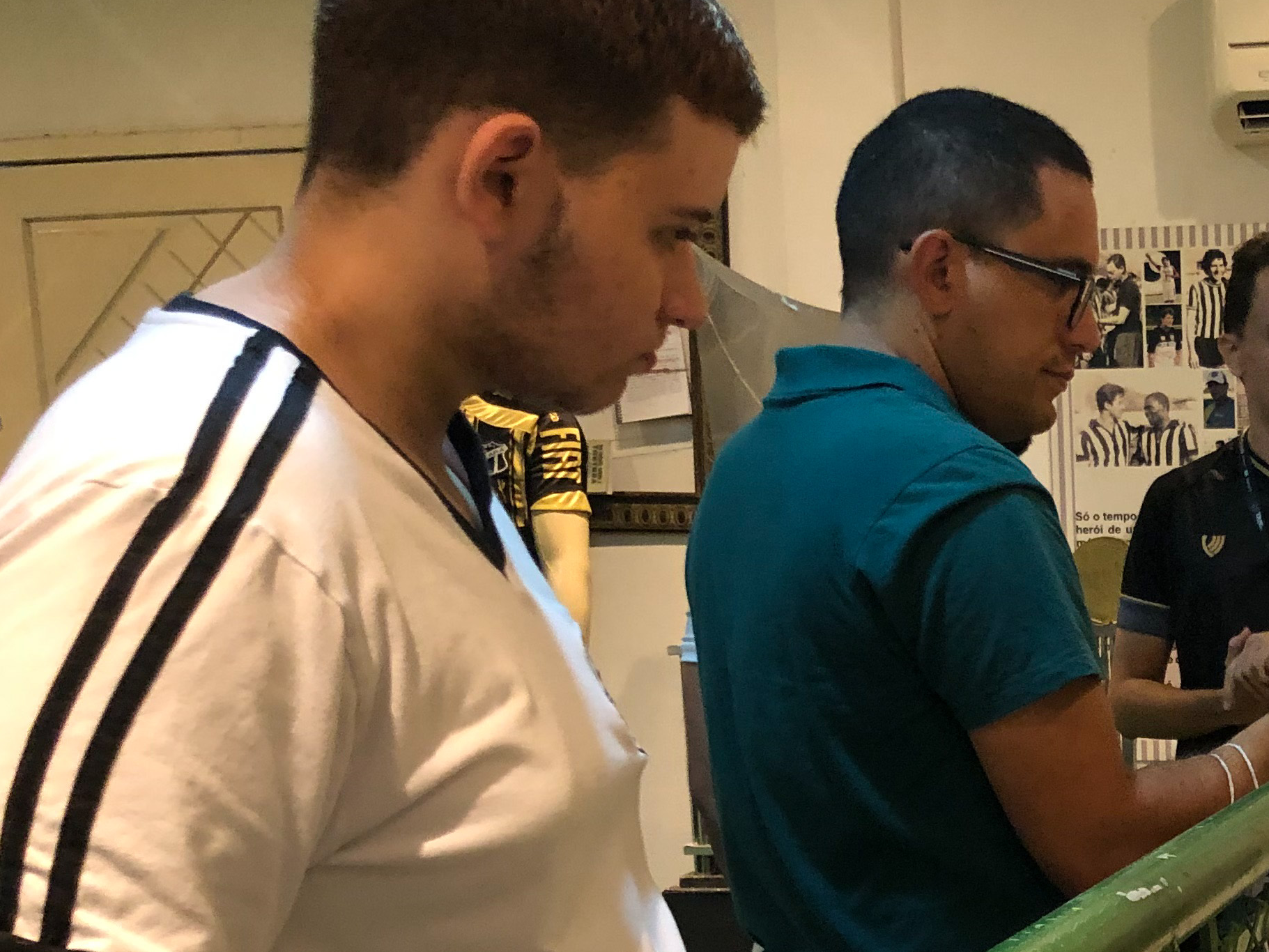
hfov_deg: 29.0
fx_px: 2273
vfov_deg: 23.1
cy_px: 845
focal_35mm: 62
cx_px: 1304
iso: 80
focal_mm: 4
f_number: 1.8
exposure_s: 1/15
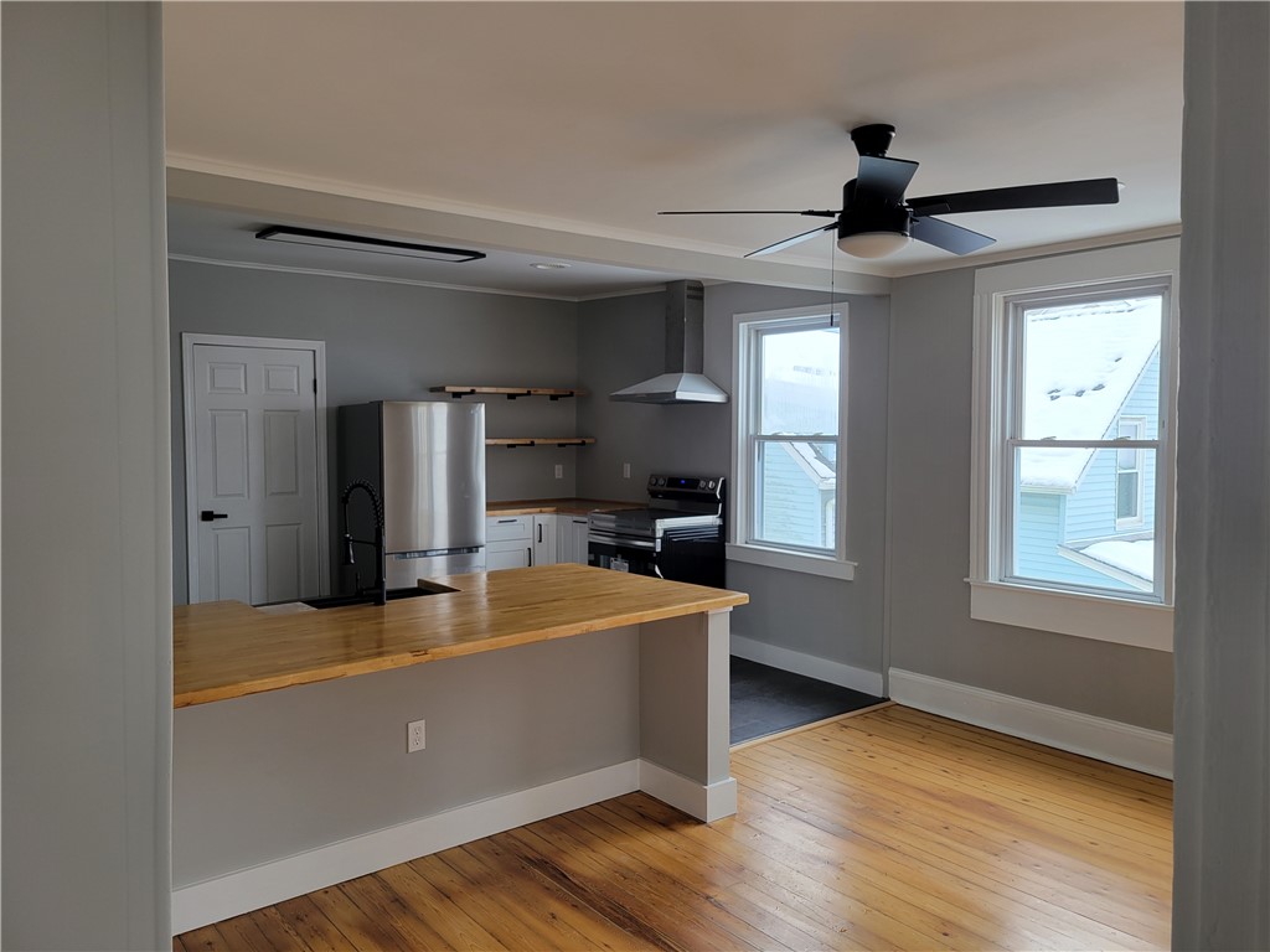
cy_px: 476
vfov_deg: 53.1
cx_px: 635
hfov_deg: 67.3
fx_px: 954
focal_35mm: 26
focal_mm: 5.4
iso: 40
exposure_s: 1/143
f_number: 1.8
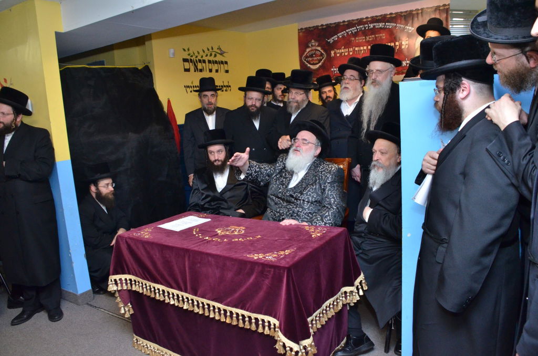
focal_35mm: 27
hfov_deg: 67.5
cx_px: 269
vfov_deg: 47.7
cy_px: 178
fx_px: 403
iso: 1600
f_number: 5
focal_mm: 18
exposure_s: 1/250
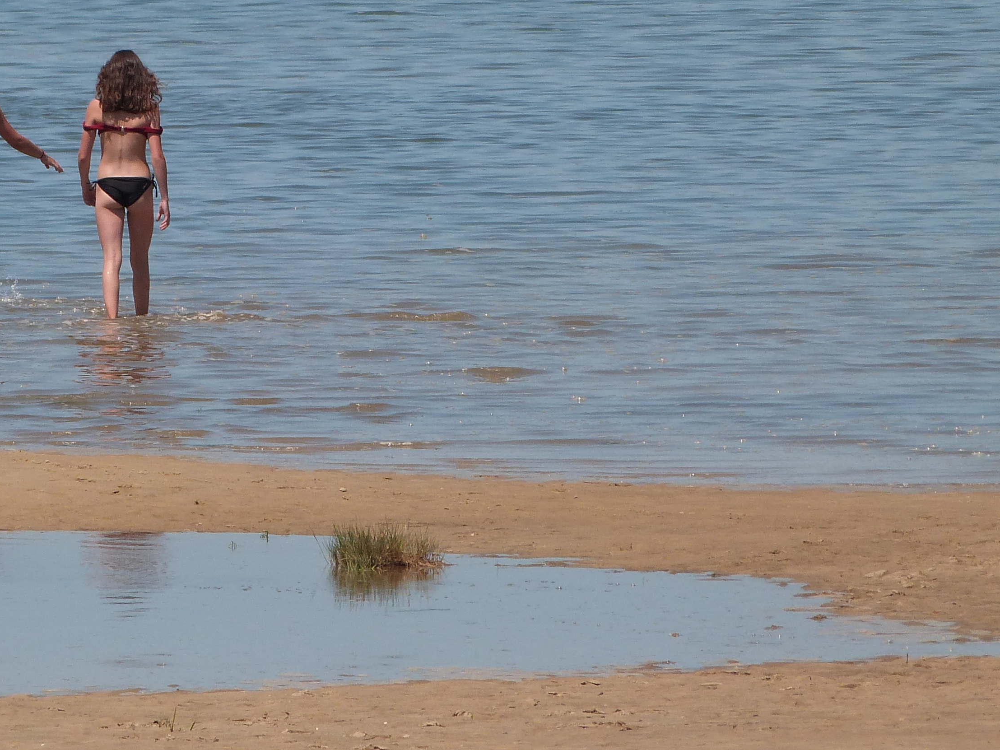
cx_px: 280
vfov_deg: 2.2
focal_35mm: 679
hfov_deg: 2.9
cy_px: 162
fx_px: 19614
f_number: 5.6
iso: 100
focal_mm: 67.7
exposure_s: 1/640
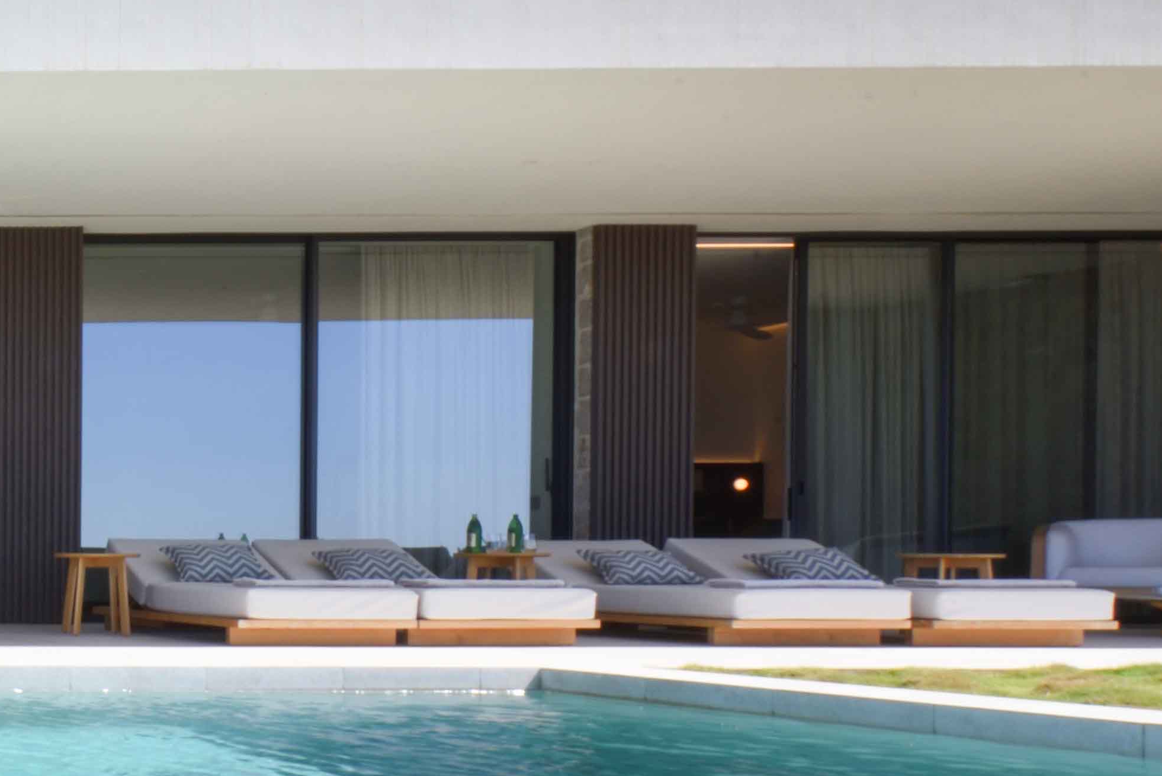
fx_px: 1485
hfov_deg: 29.6
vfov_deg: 28.9
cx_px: -498
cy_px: 559
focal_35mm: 46
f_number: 11
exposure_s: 1/30
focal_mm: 15
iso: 250
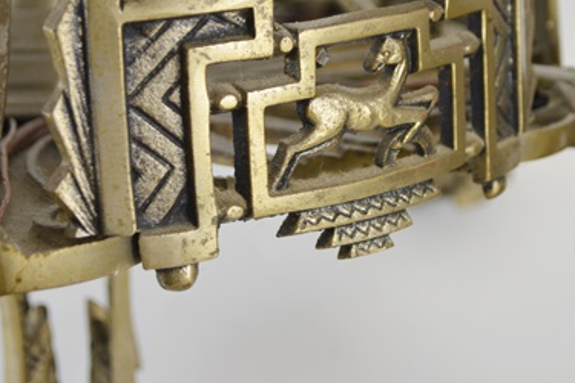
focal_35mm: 96
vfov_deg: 14.2
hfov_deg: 21.2
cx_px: 304
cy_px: 100
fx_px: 1533
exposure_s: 1/60
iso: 500
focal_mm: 40
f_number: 5.3
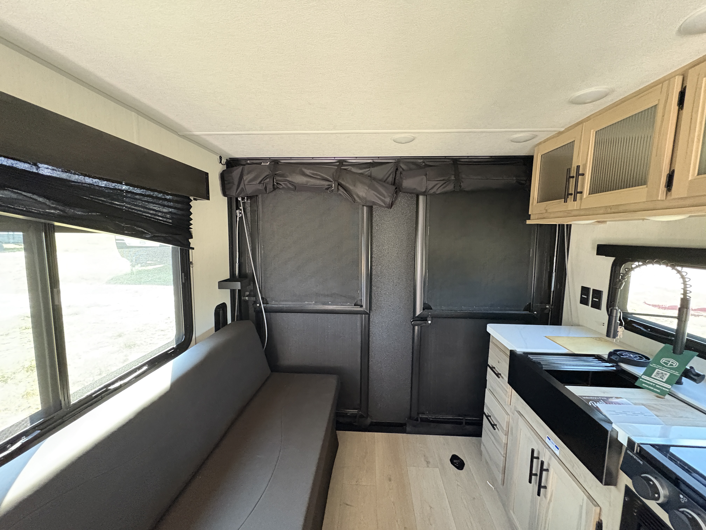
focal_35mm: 14
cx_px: 353
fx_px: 286
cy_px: 265
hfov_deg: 102.1
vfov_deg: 85.7
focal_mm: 2.22
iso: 1000
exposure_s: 1/40
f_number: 2.2
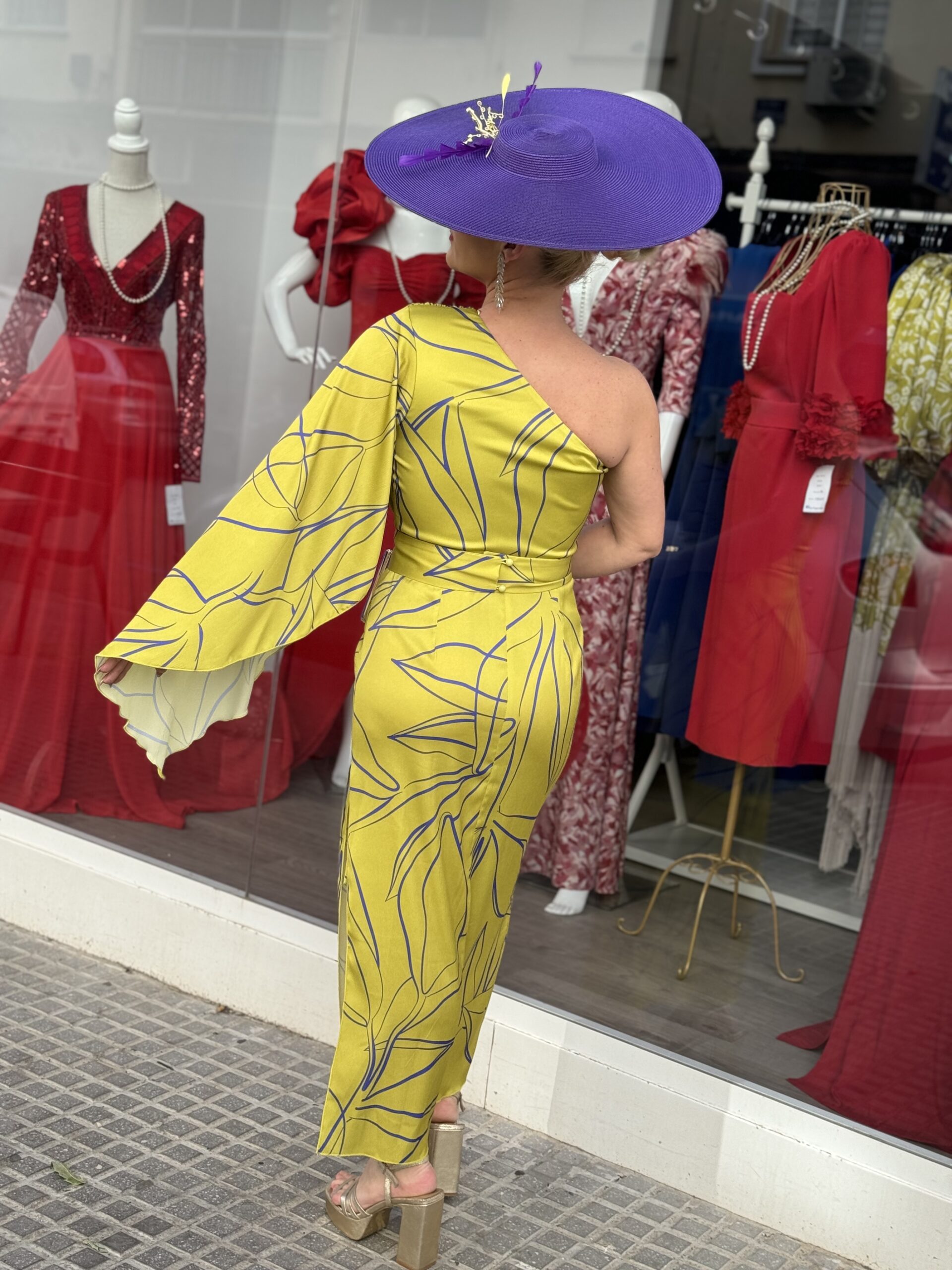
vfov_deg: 39.7
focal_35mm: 48
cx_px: 476
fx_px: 1760
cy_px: 635
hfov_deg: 30.3
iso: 64
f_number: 1.78
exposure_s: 1/913
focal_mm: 6.86
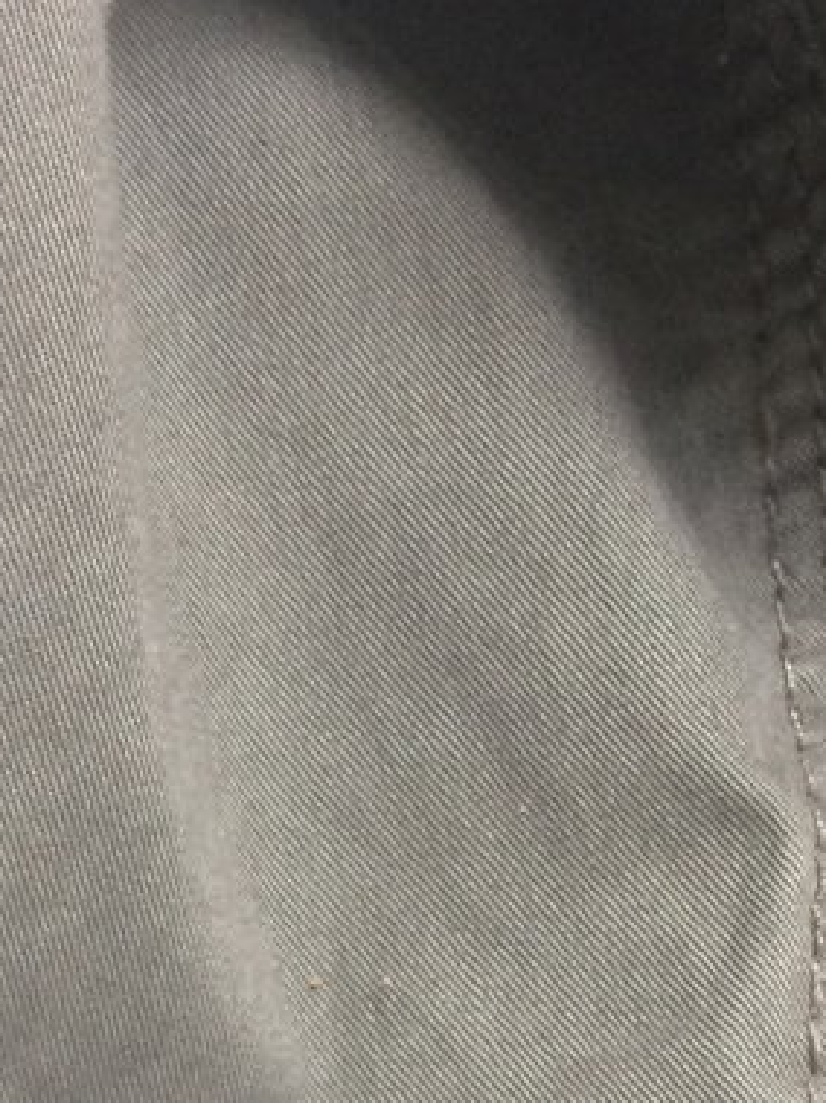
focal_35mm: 102
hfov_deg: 14.5
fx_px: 3247
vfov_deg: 17.1
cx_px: 503
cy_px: 1748
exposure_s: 1/33
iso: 125
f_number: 2.2
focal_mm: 4.15
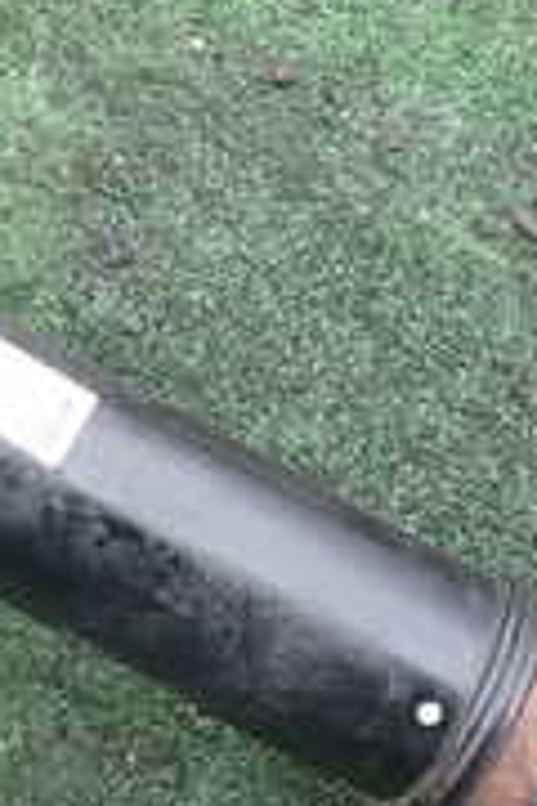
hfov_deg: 12.7
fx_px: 2327
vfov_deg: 19.4
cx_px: -201
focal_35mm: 104
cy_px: 157
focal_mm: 5.4
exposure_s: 1/125
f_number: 3.2
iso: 100
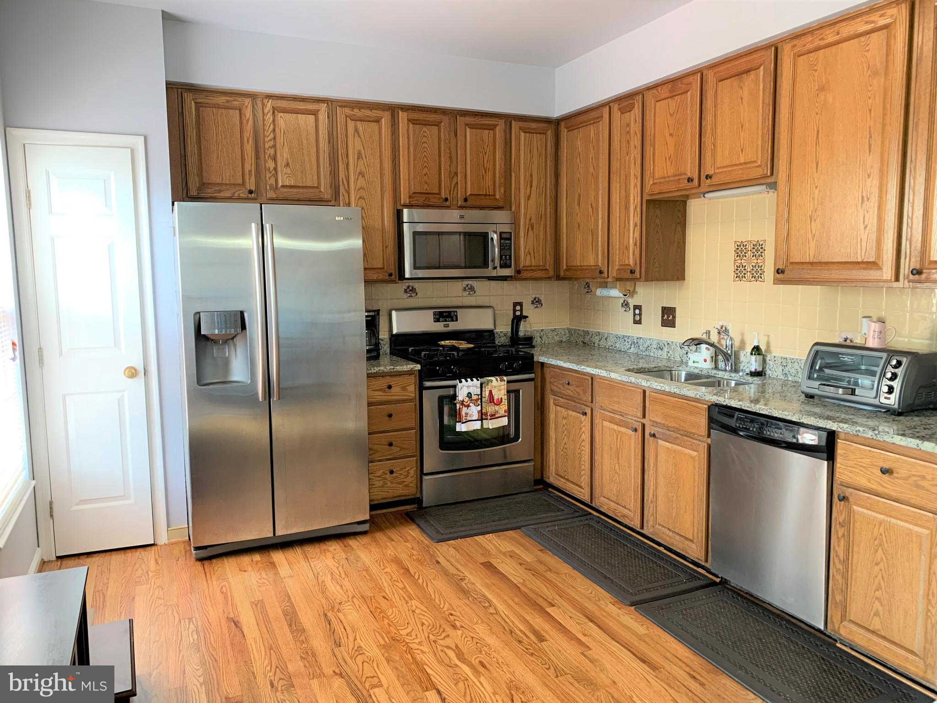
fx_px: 704
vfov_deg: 53.1
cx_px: 468
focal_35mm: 26
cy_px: 352
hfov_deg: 67.3
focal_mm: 4.25
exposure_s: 1/60
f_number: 1.8
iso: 160
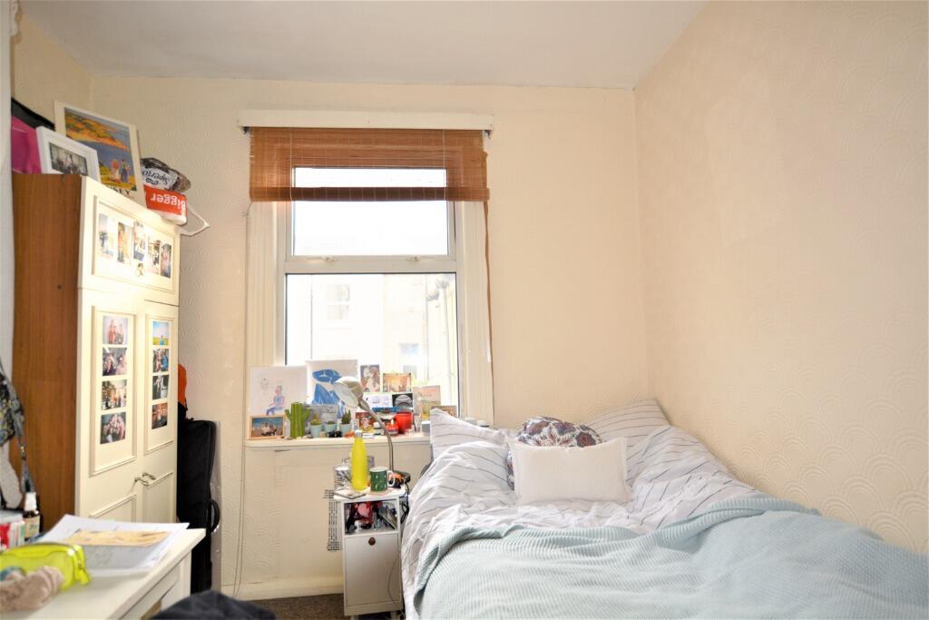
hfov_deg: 85.4
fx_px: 503
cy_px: 310
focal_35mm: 20
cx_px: 464
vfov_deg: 63.2
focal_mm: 13
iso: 200
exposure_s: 1/160
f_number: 3.5
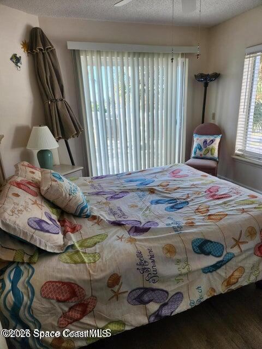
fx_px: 232
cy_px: 174
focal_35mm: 23
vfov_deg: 73.9
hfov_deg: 58.9
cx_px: 131
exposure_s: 1/180
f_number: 1.8
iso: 50
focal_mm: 5.4
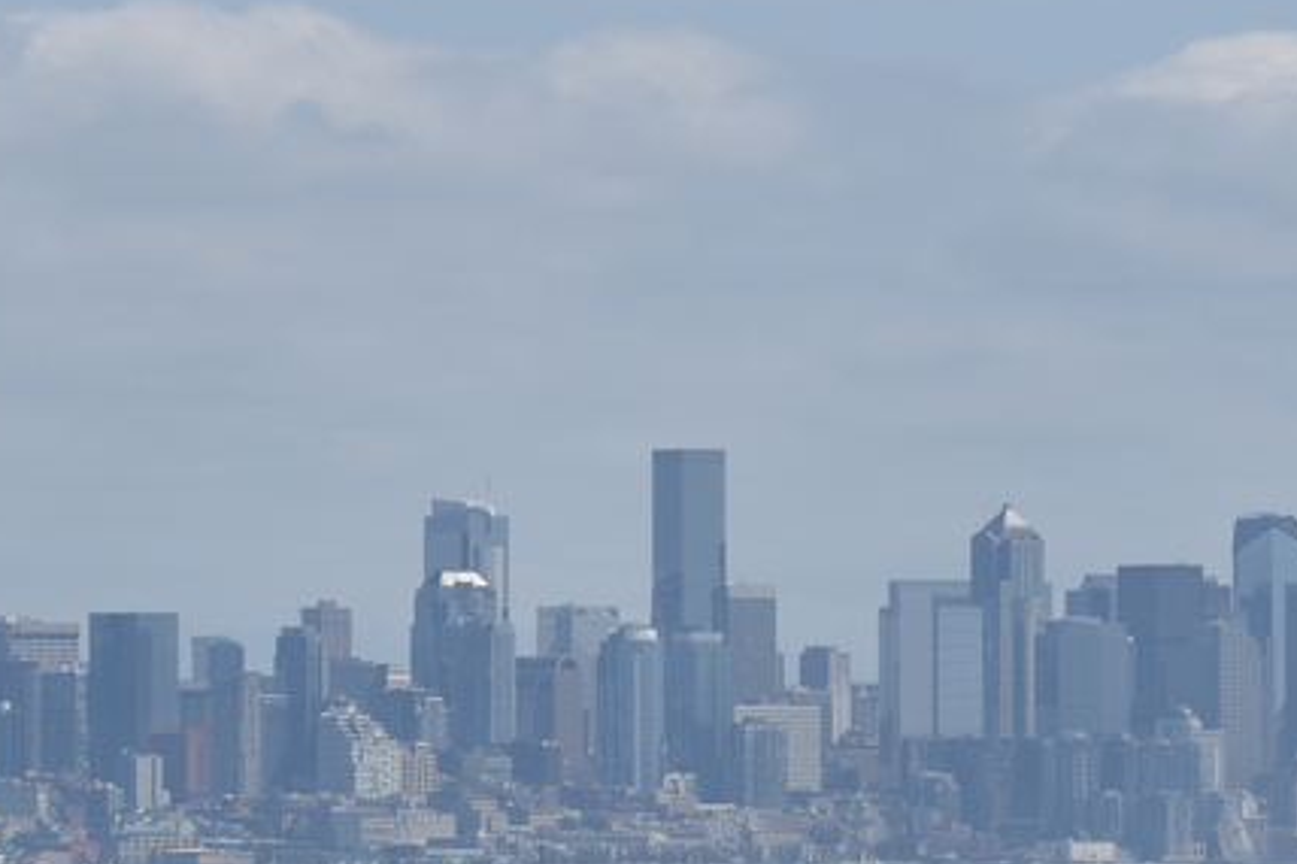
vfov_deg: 2.9
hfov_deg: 4.3
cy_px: 767
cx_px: 152
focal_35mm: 479
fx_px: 17250
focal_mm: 160
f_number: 9
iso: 100
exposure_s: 1/320
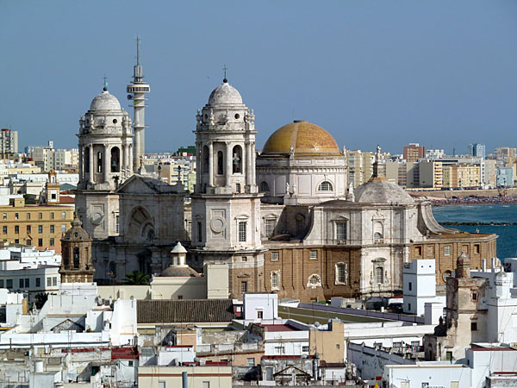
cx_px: 258
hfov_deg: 14.4
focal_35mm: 137
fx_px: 2046
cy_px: 194
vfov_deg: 10.8
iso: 80
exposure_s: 1/800
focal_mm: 22.5
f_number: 5.6
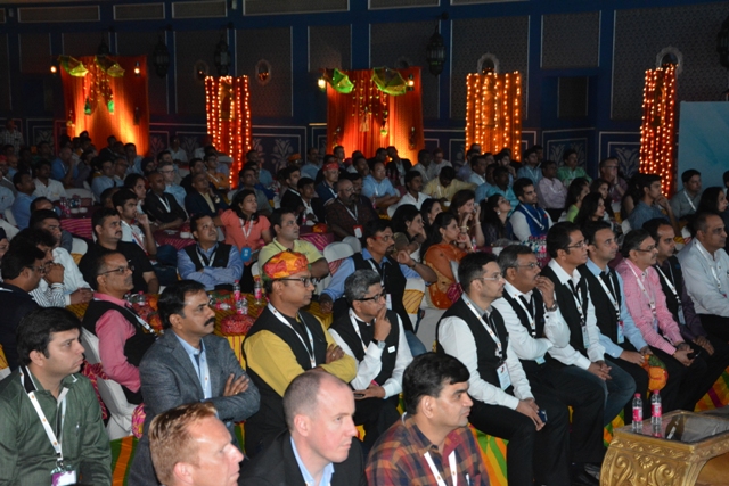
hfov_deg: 29.9
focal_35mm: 68
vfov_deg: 20.2
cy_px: 243
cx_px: 364
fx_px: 1367
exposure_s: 1/60
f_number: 4.8
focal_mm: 45
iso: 3200
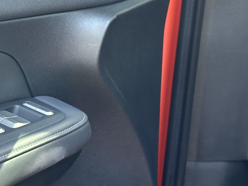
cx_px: -40
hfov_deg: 16.1
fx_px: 845
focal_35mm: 118
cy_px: 50
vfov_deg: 12.5
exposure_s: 1/60
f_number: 1.78
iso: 200
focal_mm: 6.86
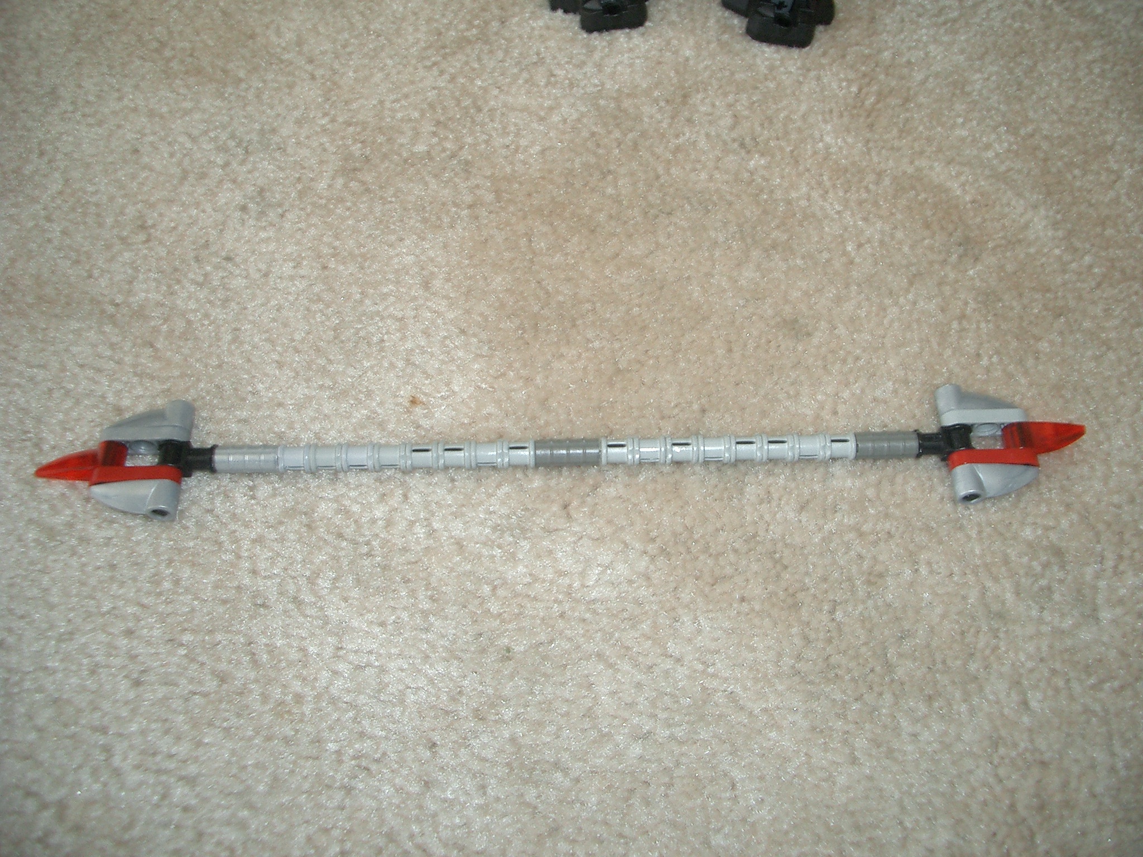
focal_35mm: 35
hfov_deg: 52.6
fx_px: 1156
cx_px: 572
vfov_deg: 40.7
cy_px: 428
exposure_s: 1/40
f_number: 2.6
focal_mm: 5.8
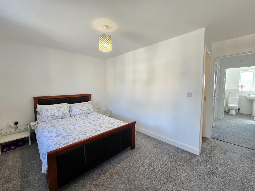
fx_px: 96
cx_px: 128
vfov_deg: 89.9
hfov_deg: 106.2
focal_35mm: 13
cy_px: 96
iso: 100
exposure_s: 1/50
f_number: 2.2
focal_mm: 2.2
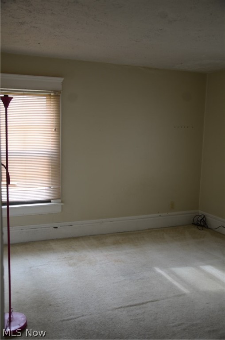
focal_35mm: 36
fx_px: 339
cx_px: 112
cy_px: 170
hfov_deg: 36.7
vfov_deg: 53.2
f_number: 3.8
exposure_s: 1/15
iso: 100
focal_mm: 24
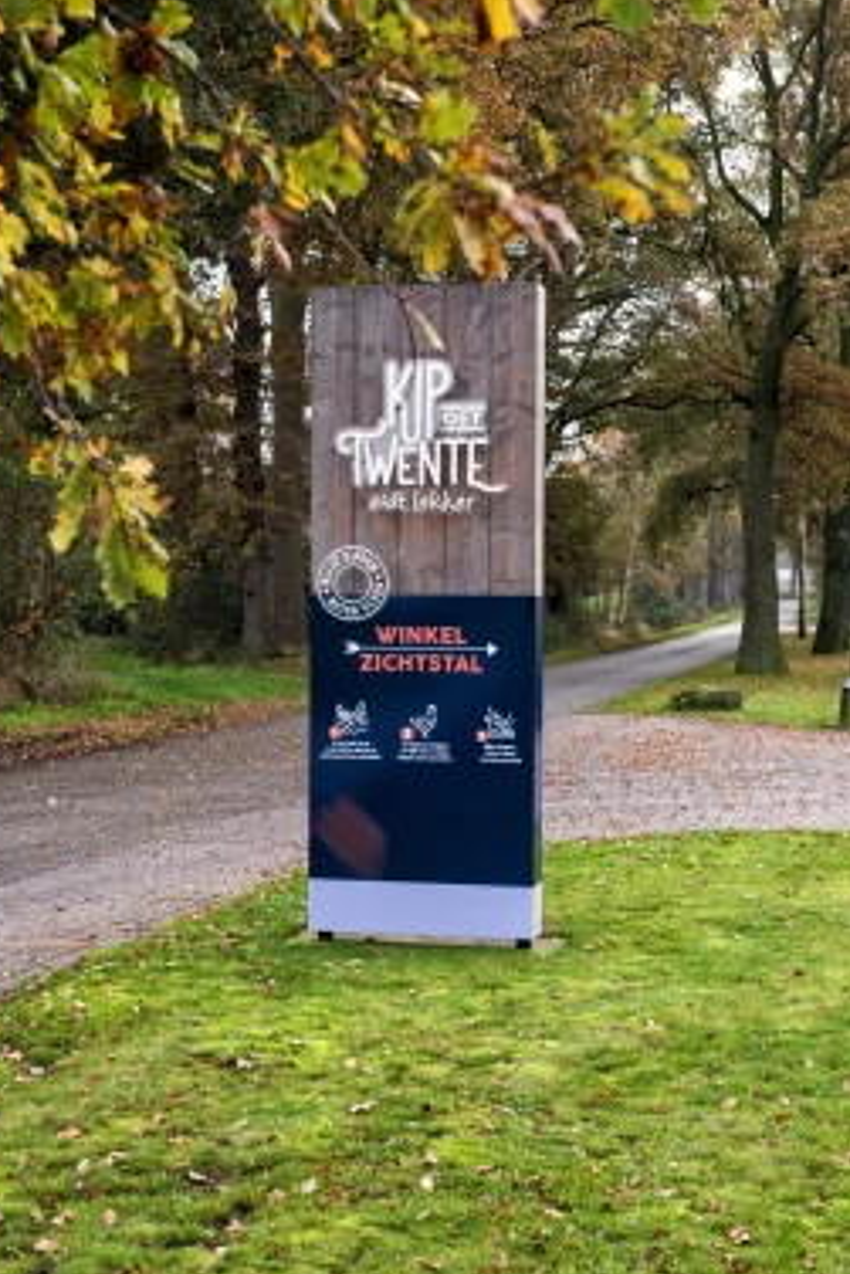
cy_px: 651
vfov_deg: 30.5
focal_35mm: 66
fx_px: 2335
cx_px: 401
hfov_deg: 20.6
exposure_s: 1/60
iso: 800
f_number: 6.3
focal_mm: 62
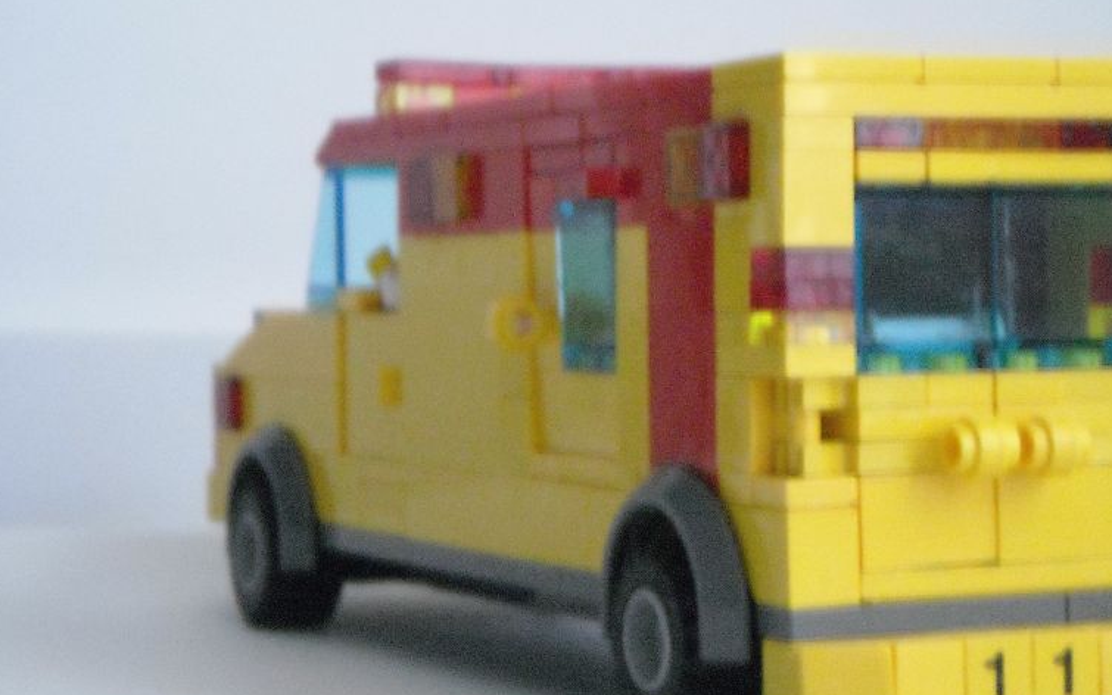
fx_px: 3576
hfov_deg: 17.7
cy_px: 352
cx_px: 579
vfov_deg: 11.1
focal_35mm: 118
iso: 800
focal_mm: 17.1
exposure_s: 1/4
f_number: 4.7
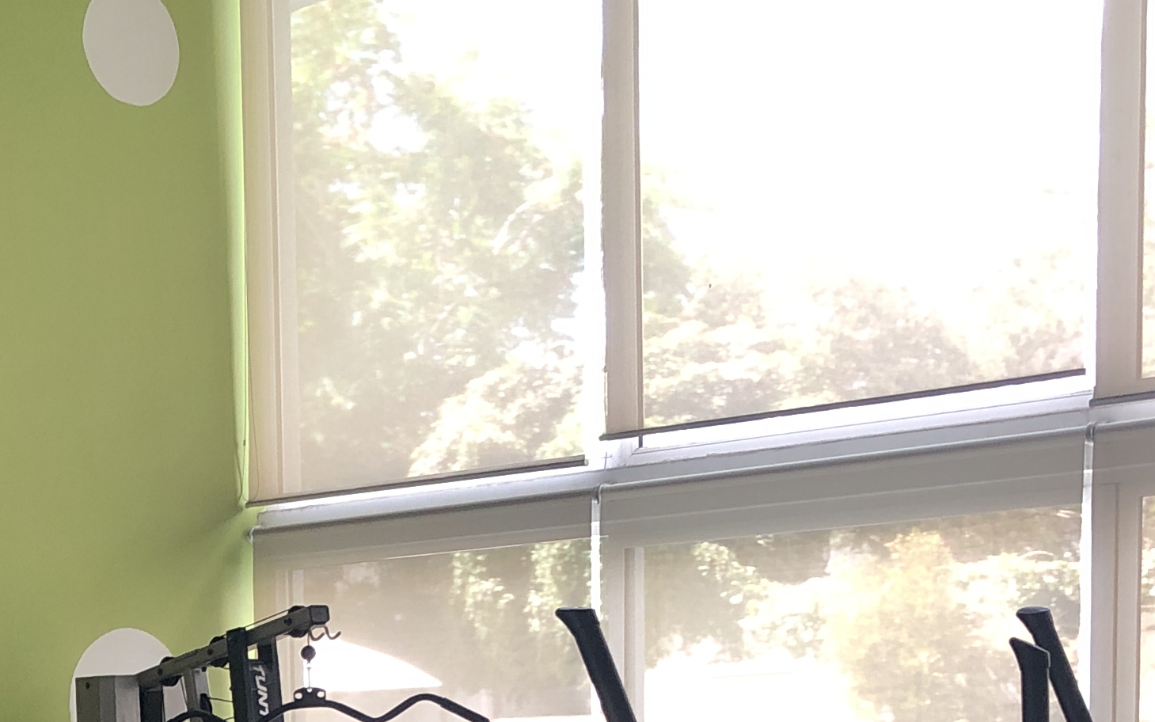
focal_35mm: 82
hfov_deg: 24.3
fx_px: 2581
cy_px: 1061
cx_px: 47
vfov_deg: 14.9
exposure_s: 1/30
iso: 32
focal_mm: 3.99
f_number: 1.8
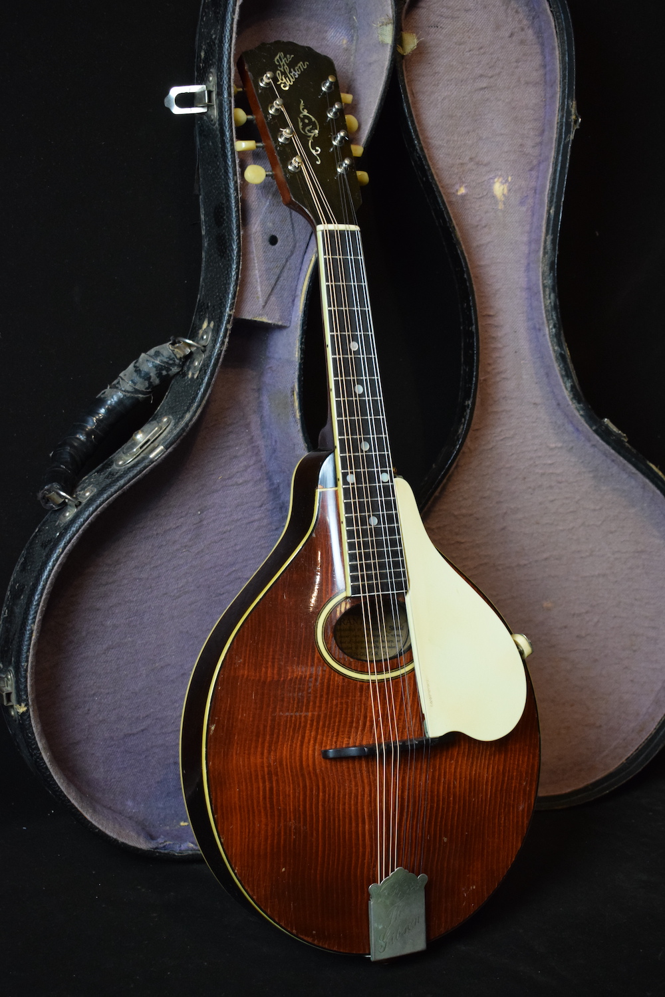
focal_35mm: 52
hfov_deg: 25.8
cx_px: 332
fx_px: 1455
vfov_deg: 37.9
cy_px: 498
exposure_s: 1/60
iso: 2200
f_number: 4.5
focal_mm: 35
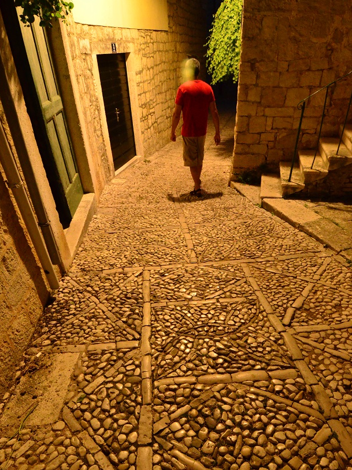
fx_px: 529
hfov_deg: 36.8
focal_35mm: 39
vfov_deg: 47.5
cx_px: 175
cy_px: 285
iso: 4500
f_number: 5.6
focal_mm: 22
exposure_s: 1/30
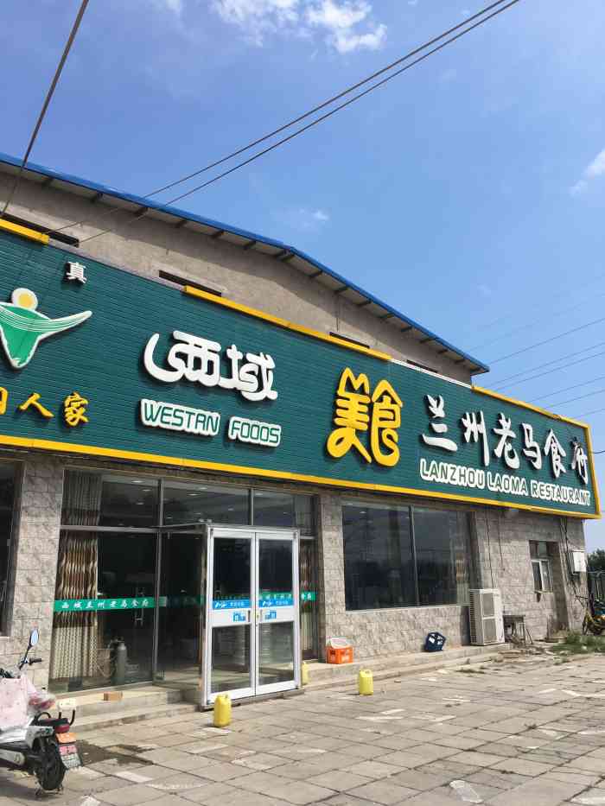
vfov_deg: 61.7
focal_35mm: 29
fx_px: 676
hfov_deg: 48.2
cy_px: 403
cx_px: 302
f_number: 2.2
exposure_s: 1/1374
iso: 25
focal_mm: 4.15
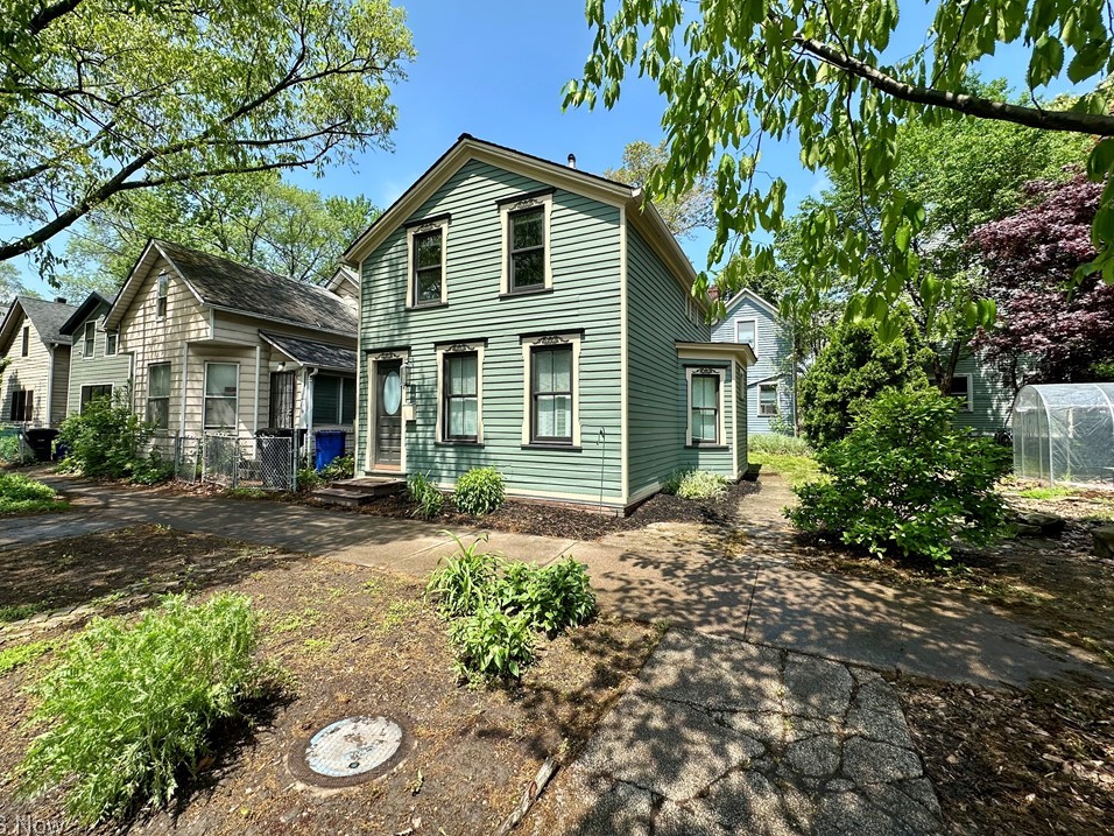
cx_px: 547
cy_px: 403
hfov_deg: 98.2
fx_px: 483
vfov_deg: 81.7
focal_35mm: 15
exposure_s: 1/1024
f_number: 2.2
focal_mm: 2.22
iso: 40
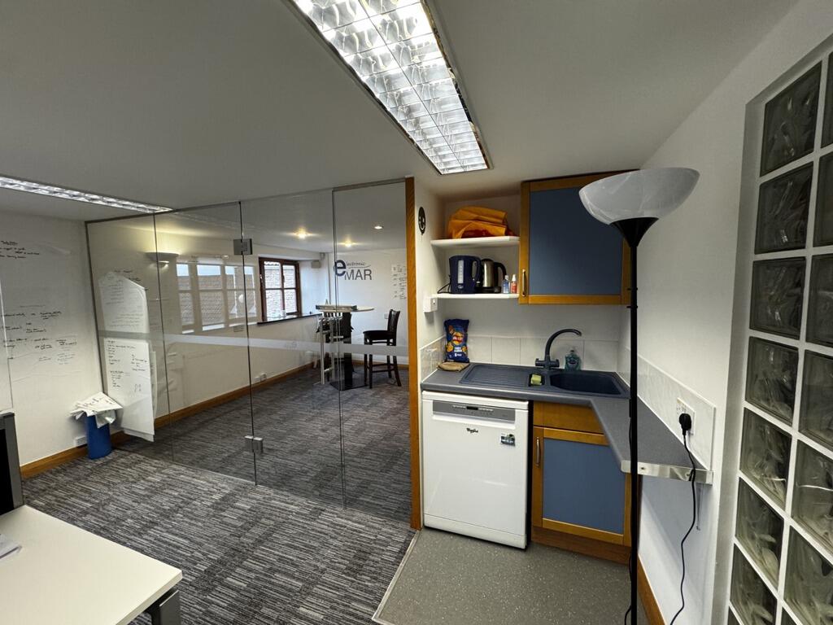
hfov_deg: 102.1
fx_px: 337
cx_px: 416
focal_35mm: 14
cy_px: 312
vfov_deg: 85.7
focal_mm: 2.22
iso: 200
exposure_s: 1/100
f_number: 2.2
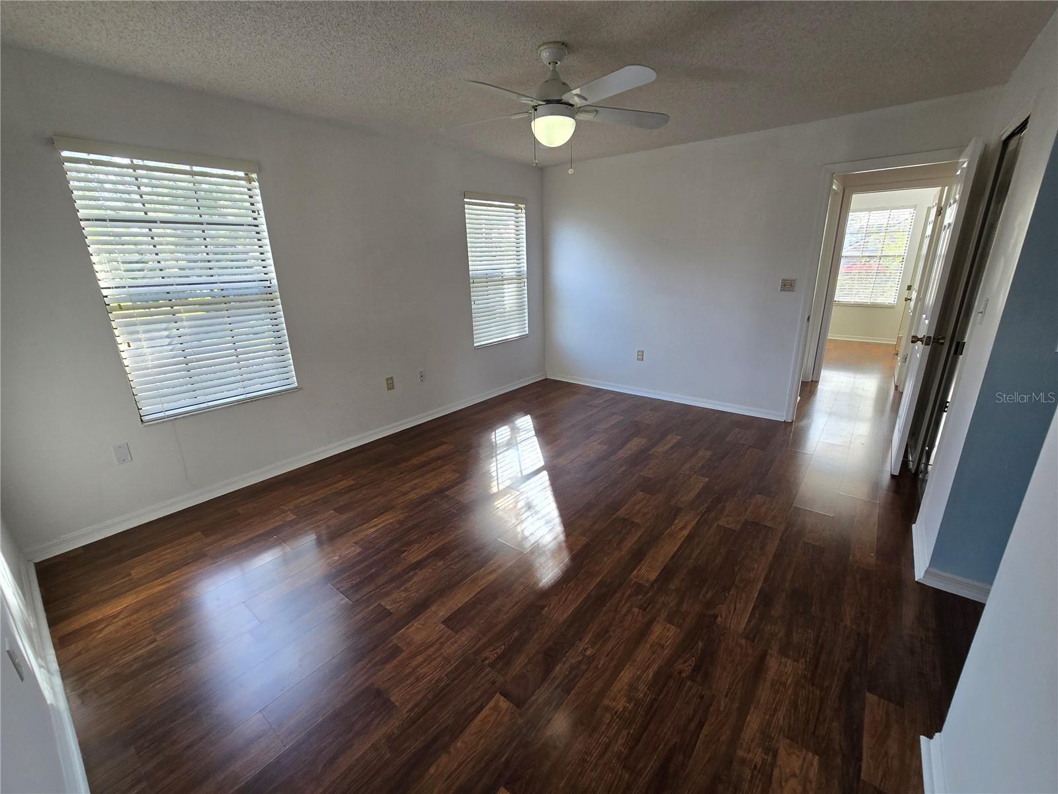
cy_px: 397
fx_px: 397
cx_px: 529
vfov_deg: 89.9
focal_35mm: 13
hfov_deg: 106.2
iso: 50
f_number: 2.2
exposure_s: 1/60
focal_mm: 2.2
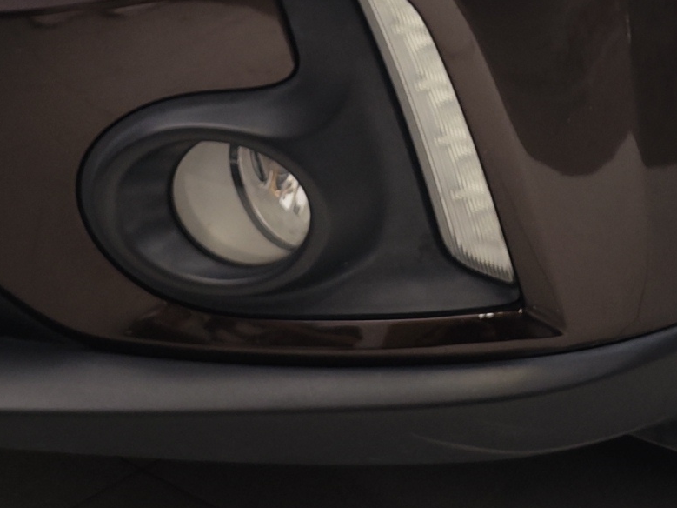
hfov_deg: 16.1
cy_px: -433
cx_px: 578
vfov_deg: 11.3
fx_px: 2366
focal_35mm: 121
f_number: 1.9
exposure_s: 1/100
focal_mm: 8.7
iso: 164
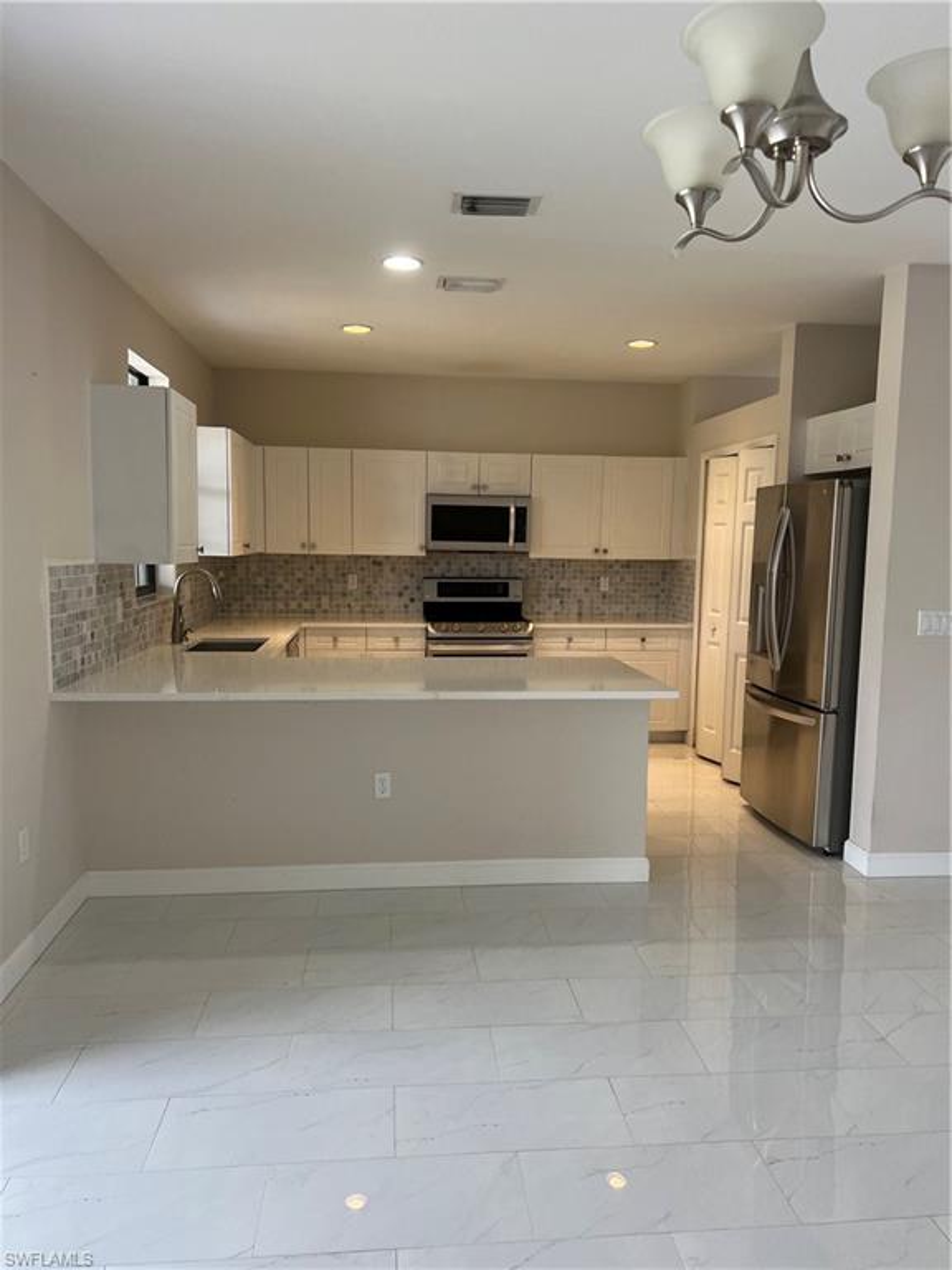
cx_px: 476
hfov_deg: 53.1
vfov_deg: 67.3
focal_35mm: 26
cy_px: 635
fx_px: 953
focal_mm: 5.7
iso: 64
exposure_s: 1/121
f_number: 1.5
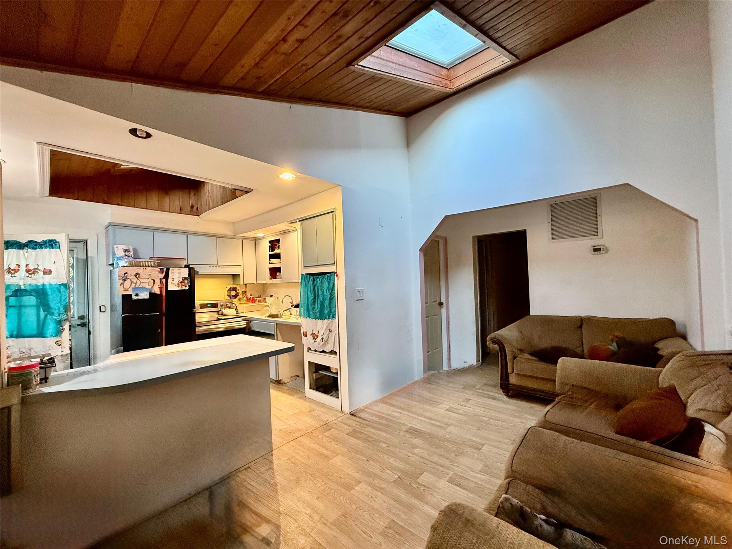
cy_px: 274
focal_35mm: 14
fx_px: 296
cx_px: 366
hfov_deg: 102.1
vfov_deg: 85.7
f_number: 2.2
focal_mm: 2.22
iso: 500
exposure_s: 1/60
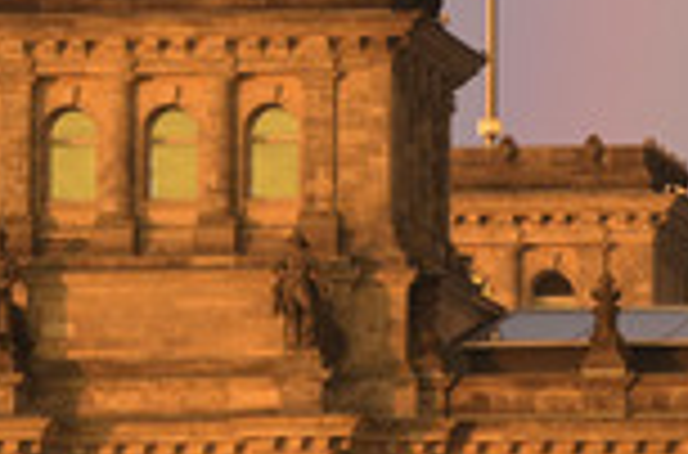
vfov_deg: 2.2
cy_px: 27
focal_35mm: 621
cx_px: 722
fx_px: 11831
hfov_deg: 3.3
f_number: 5.6
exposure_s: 1/800
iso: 4000
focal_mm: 210
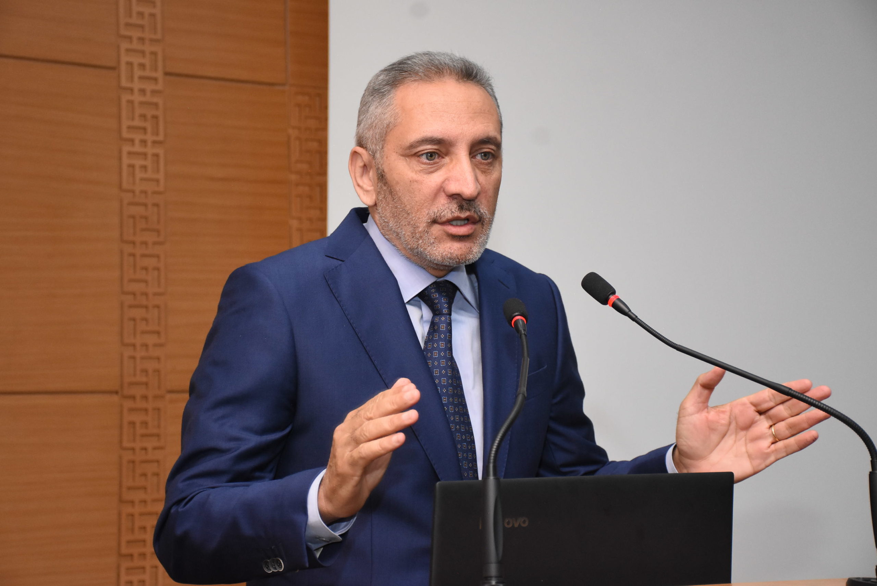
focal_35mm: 78
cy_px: 293
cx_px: 438
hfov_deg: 26.0
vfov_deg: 17.5
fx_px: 1902
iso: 2000
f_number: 4.8
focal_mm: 52
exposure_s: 1/200
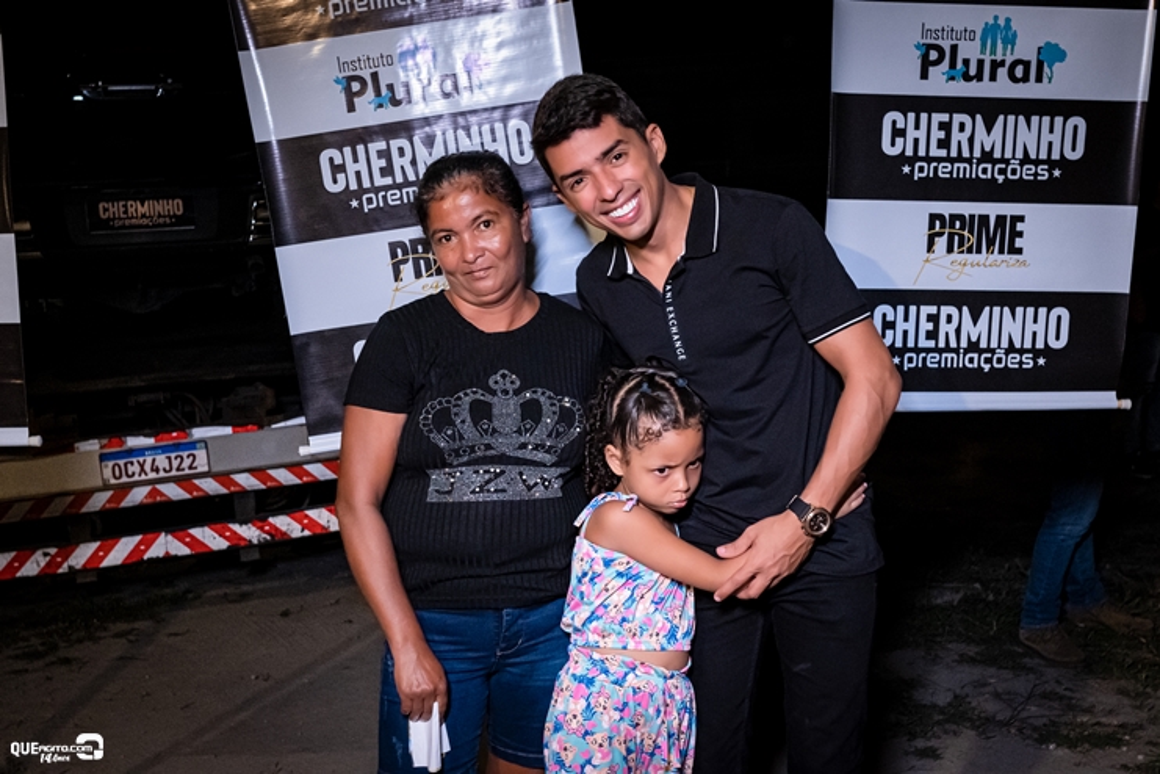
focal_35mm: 36
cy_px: 387
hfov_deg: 53.1
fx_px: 1160
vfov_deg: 36.9
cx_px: 580
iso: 2500
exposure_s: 1/200
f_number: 2.8
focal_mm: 24
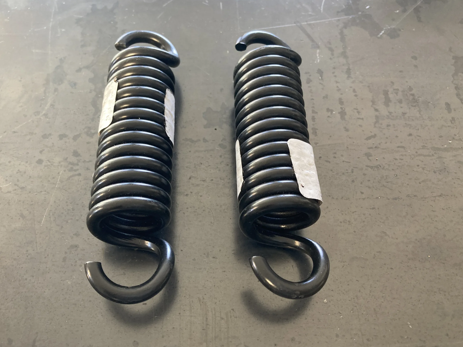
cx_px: 204
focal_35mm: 32
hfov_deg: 56.7
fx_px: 428
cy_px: 173
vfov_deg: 44.2
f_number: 1.8
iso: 160
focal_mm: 3.99
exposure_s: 1/60
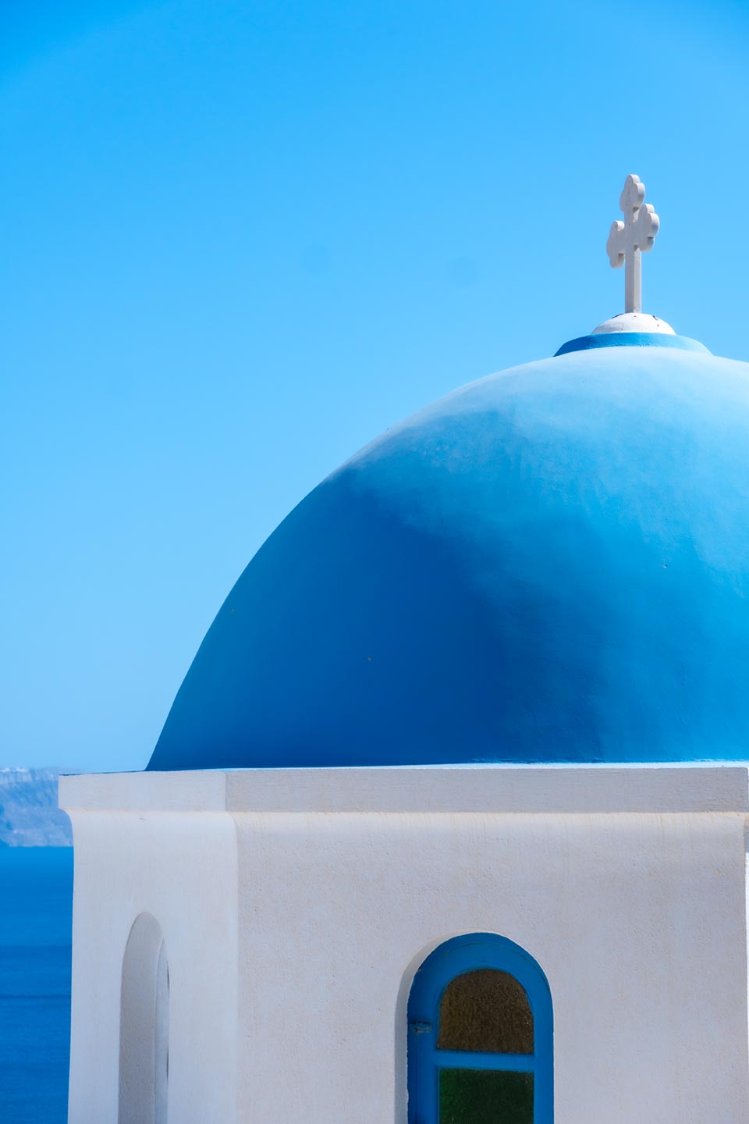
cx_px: 374
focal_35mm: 75
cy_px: 562
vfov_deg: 27.0
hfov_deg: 18.2
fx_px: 2340
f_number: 5.6
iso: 100
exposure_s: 1/1250
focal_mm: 50
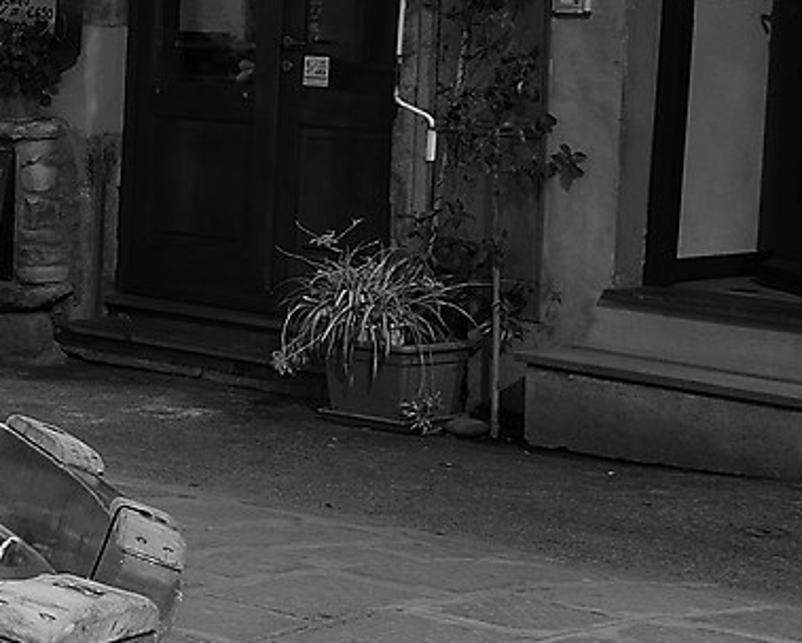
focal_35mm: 95
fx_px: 2257
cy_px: 229
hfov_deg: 15.7
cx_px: -827
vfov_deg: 16.2
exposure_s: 20
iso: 160
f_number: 14
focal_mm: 16
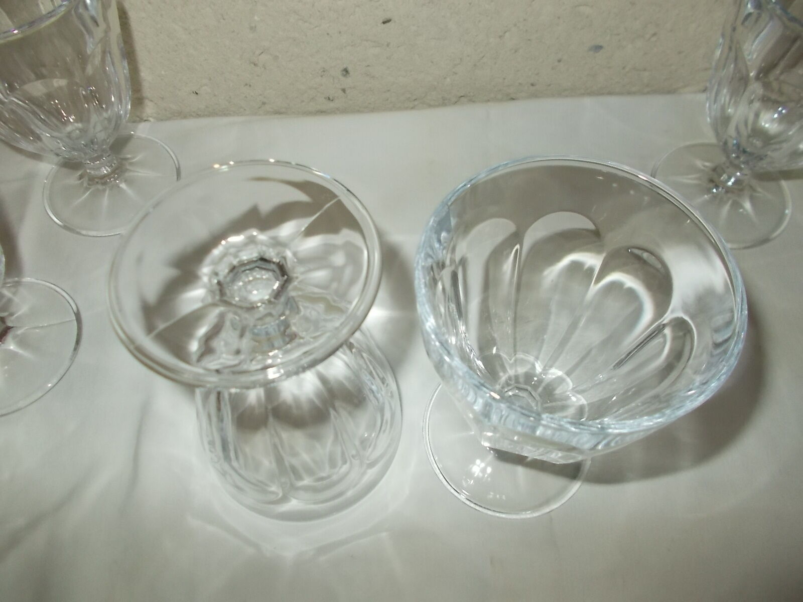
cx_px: 402
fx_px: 603
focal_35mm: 26
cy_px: 301
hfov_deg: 67.3
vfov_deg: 53.1
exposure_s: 1/25
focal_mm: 4.6
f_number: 3.2
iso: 200
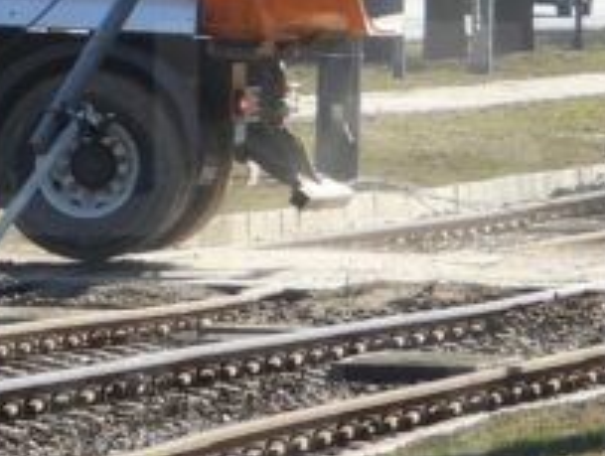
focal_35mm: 780
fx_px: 13657
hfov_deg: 2.5
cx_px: -378
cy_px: -101
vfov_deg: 1.9
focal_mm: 27.9
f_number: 4
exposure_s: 1/400
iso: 100
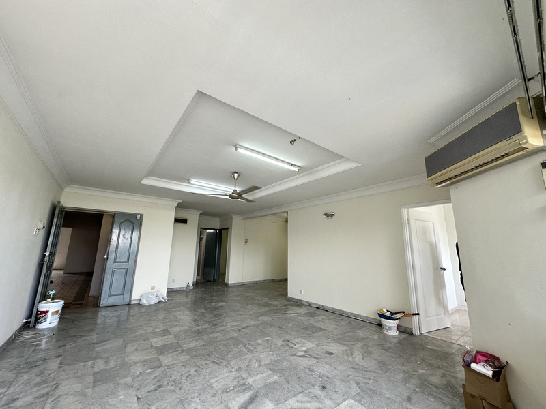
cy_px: 204
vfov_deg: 85.7
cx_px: 273
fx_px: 221
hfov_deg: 102.1
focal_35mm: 14
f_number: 2.2
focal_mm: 2.22
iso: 100
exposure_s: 1/100
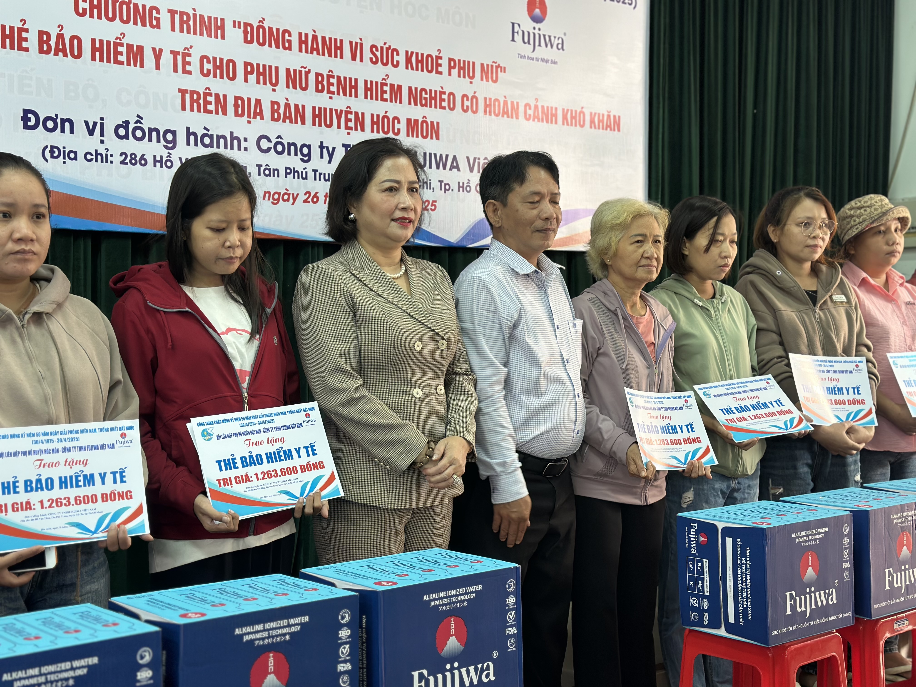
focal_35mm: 48
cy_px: 344
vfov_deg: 30.3
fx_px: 1270
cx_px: 458
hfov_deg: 39.7
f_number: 1.78
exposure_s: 1/50
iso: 100
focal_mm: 6.86
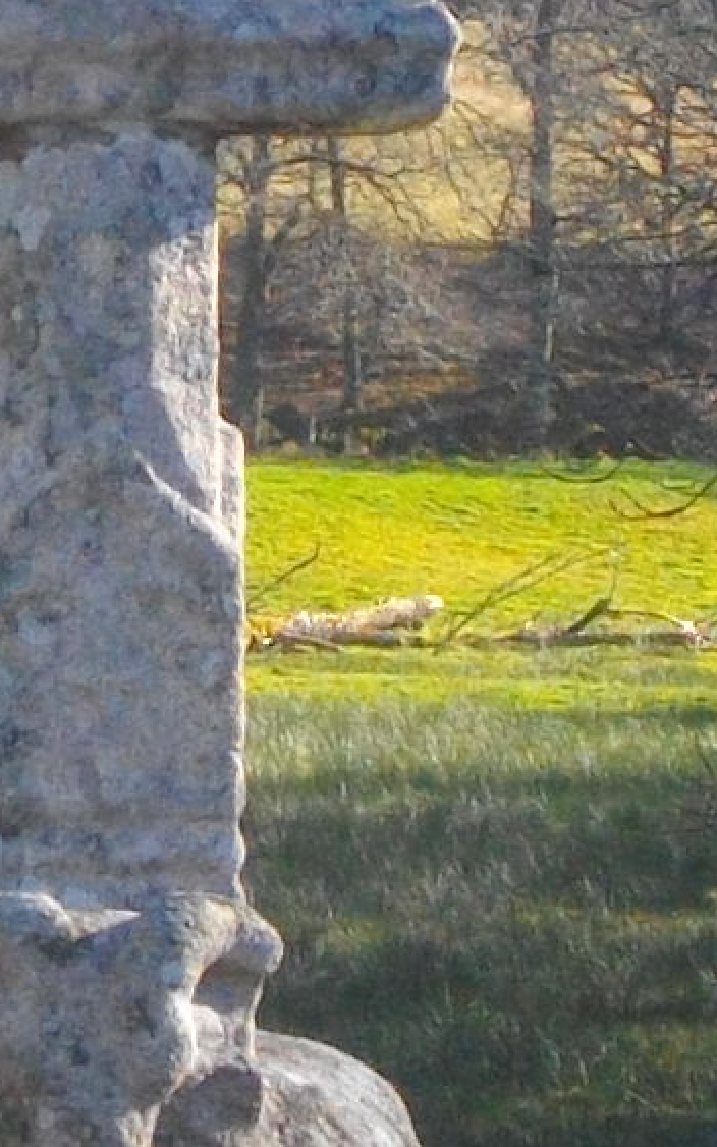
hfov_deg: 4.9
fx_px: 8377
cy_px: 352
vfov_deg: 7.8
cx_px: -194
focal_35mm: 268
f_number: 3.2
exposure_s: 1/320
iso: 100
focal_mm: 7.1
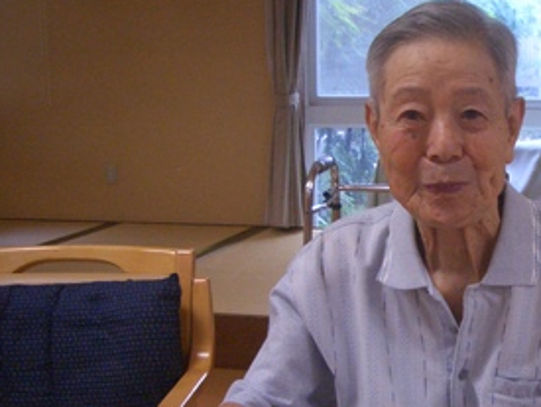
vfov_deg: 23.9
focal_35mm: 61
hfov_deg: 30.9
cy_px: 277
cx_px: 433
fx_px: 955
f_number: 2.6
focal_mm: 5.8
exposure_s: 1/50
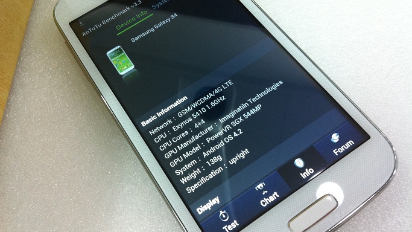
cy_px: 106
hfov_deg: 51.6
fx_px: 426
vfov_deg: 30.4
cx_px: 203
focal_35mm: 39
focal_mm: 3.85
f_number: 2.8
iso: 125
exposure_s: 1/17
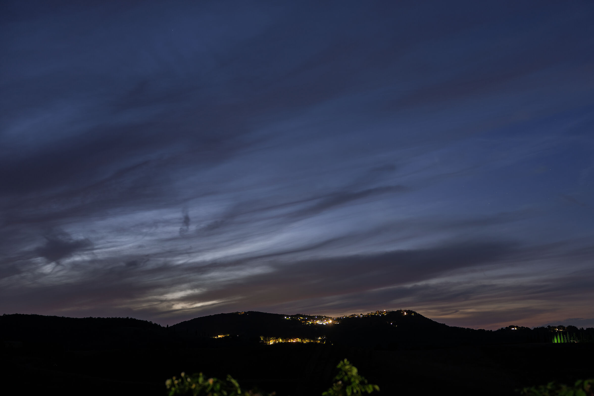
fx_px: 577
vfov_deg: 37.9
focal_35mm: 35
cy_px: 198
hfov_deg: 54.4
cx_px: 297
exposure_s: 10
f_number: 2.8
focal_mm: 35
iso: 100
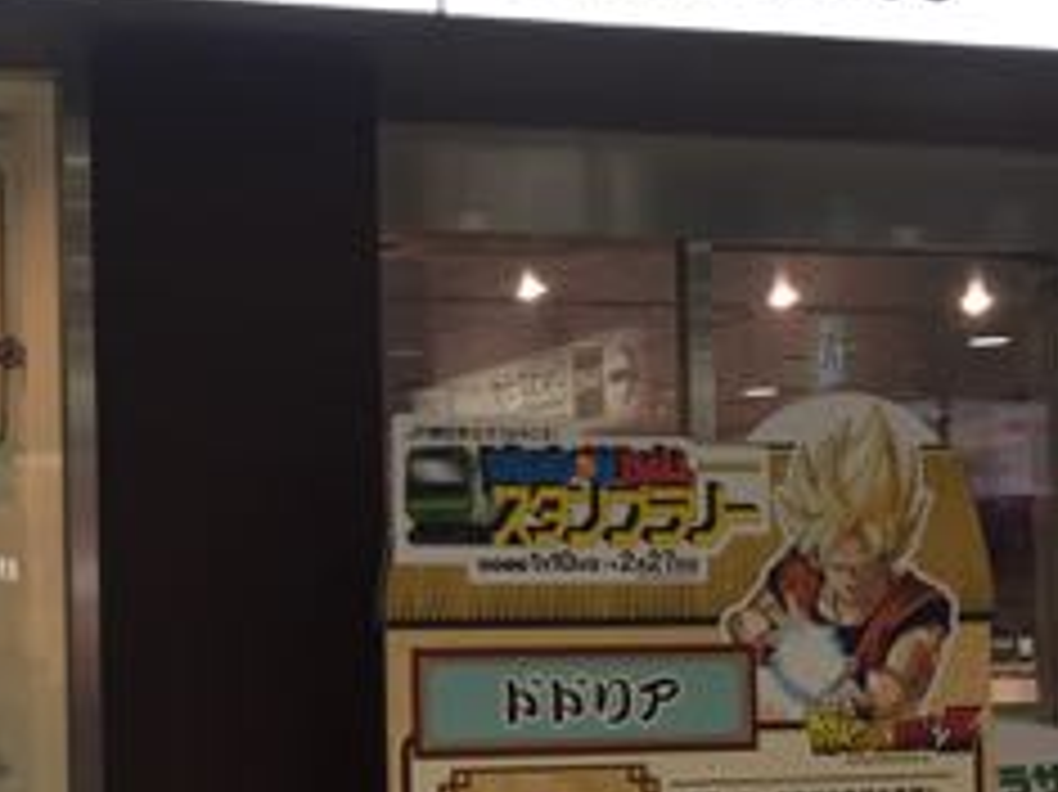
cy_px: 621
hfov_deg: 24.3
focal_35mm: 79
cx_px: 207
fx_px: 2413
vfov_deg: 18.5
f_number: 2.2
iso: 32
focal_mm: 4.15
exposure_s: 1/30
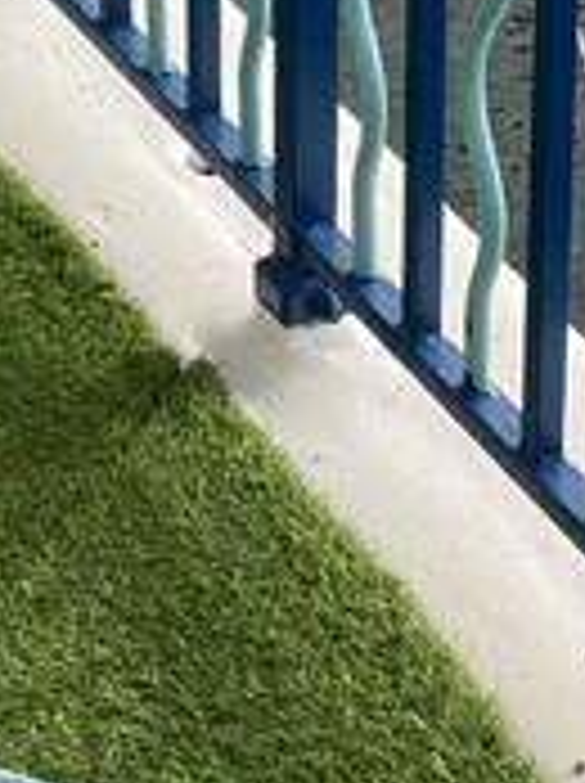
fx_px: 3727
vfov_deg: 11.9
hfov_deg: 9.0
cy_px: 0
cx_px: 176
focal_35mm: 165
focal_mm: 3.99
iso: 20
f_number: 1.8
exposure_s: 1/813
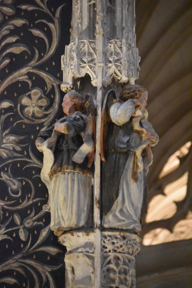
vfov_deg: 14.4
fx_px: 1139
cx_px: 96
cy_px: 144
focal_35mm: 142
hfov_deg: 9.6
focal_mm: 95
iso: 12800
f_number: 4.5
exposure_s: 1/100
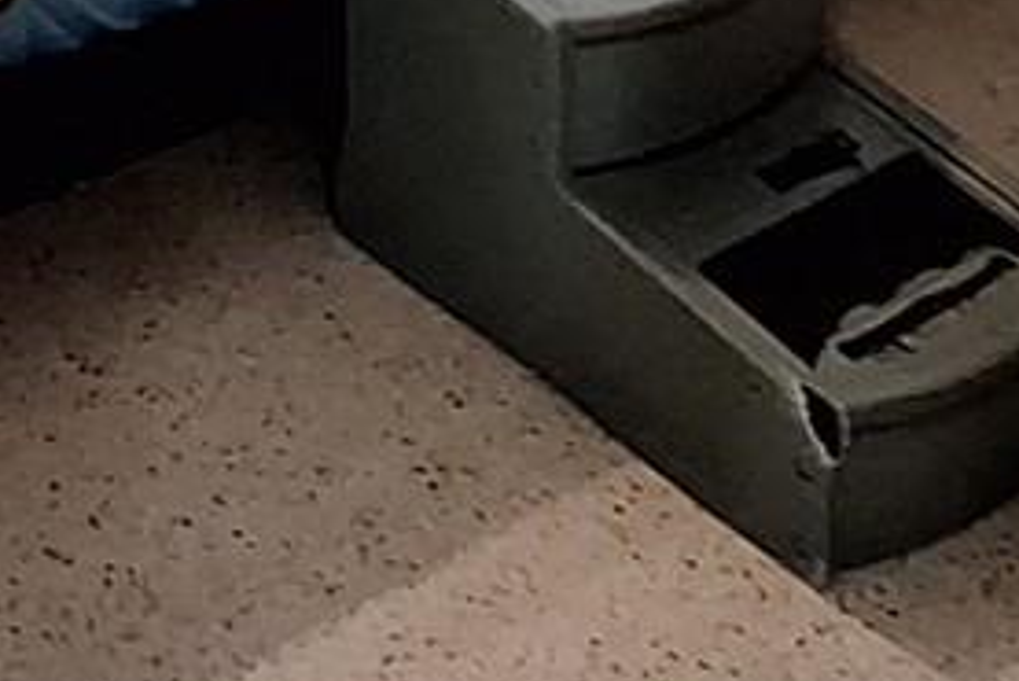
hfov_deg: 23.1
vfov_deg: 13.2
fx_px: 2209
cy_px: -942
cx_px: -298
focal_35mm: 78
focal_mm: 1.74
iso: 320
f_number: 2.2
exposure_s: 1/24
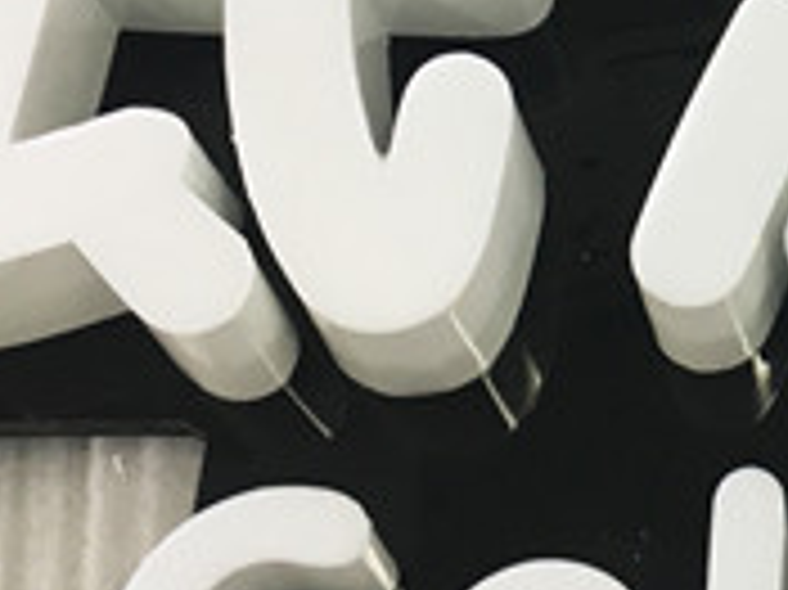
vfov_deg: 13.6
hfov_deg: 17.4
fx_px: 2411
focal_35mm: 106
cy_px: -90
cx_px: 1040
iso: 64
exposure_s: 1/33
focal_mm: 4.15
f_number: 2.2
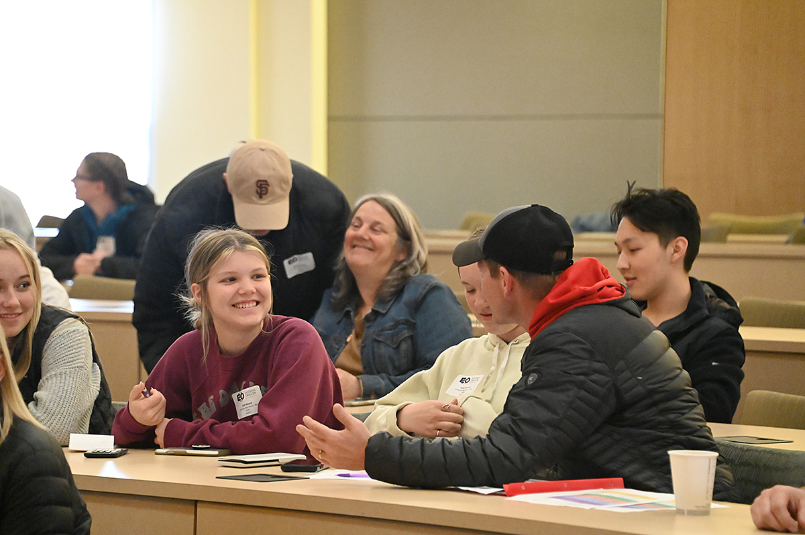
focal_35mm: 180
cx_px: 402
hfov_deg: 11.4
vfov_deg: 7.6
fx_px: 4022
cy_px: 268
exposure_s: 1/250
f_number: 5.6
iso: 18000
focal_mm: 180
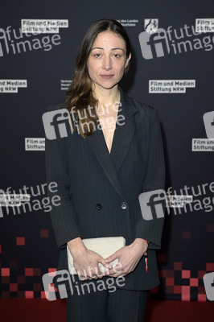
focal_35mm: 60
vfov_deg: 33.4
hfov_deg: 22.6
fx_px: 536
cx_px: 107
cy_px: 161
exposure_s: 1/250
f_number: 5
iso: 1000
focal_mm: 60
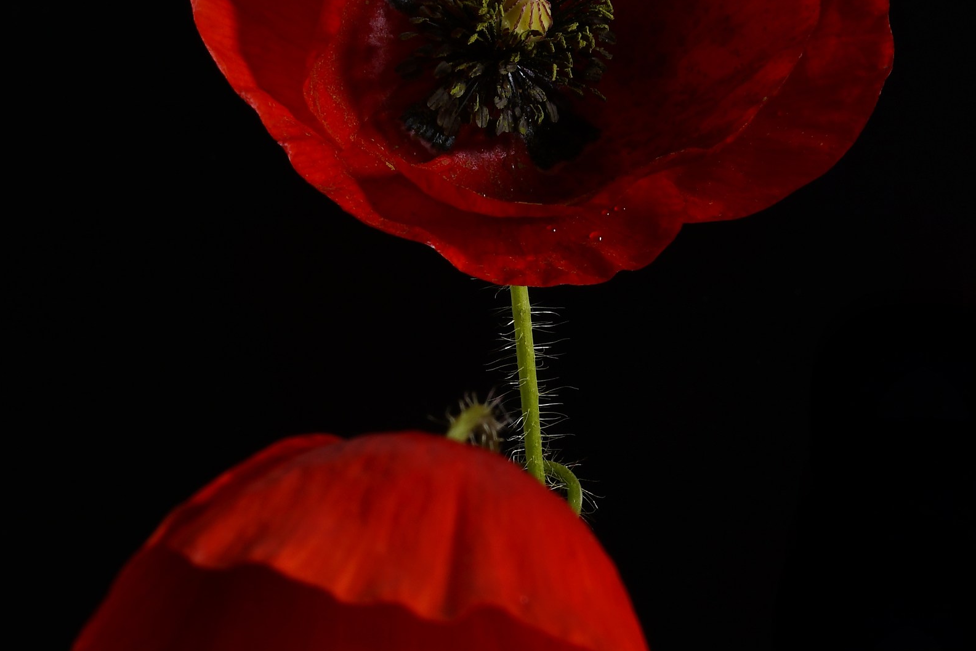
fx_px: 1437
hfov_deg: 37.5
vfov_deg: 25.5
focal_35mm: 53
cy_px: 283
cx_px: 490
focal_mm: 35
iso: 100
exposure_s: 8
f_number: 18
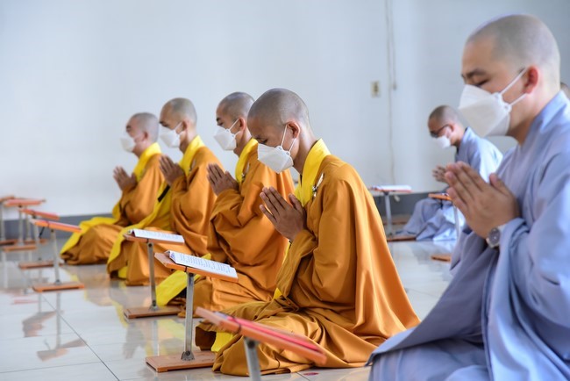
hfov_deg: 17.1
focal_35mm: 120
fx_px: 1901
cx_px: 285
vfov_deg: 11.4
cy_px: 190
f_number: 5.6
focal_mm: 120
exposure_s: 1/125
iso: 4000
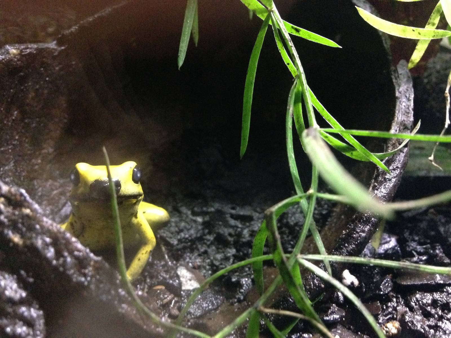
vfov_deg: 42.9
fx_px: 430
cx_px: 226
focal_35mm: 33
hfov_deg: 55.4
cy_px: 169
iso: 800
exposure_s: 1/17
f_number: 2.4
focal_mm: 4.12
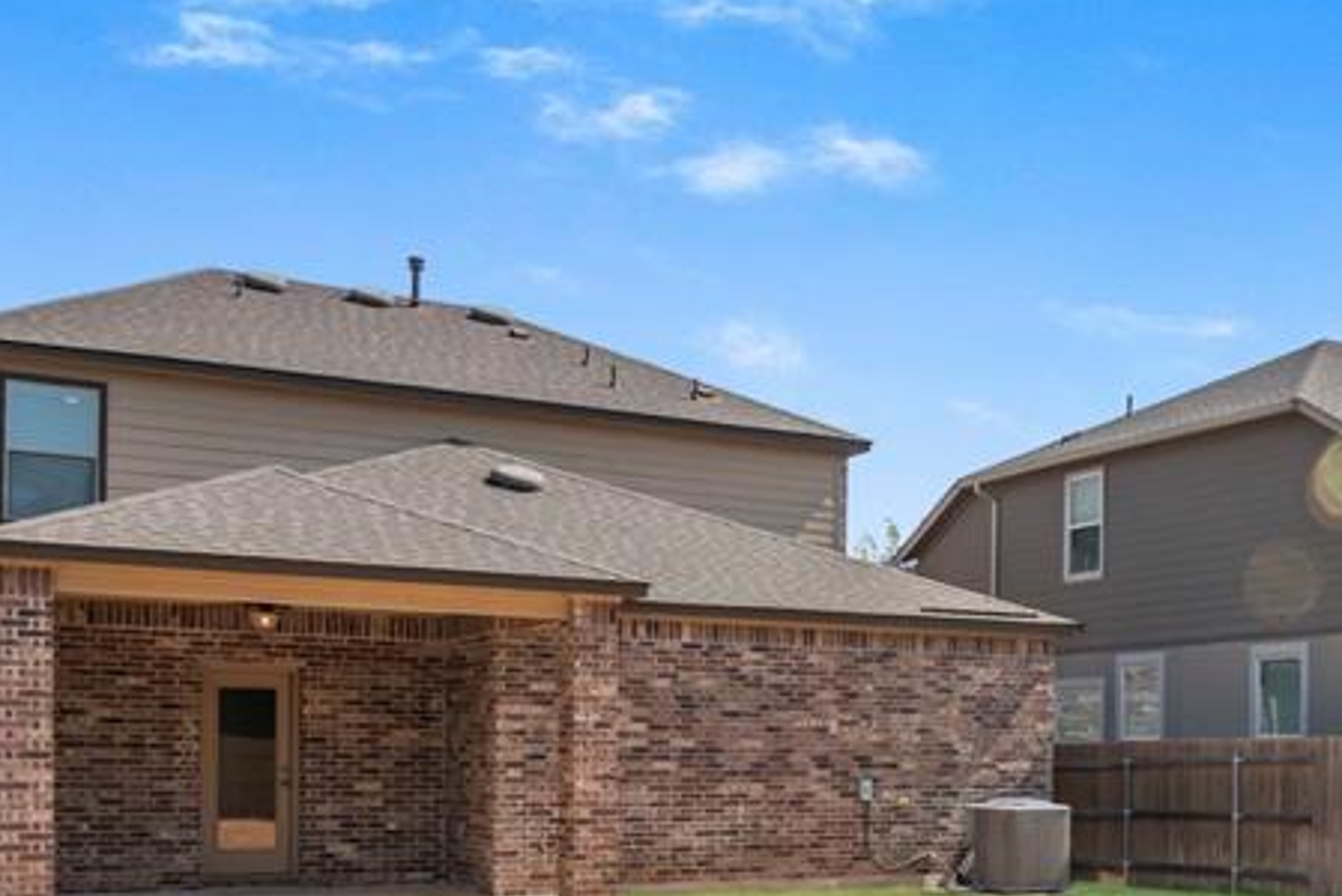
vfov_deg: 31.0
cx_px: 1136
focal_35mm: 41
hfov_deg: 44.3
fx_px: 1529
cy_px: 824
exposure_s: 1/320
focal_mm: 12
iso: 100
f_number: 9
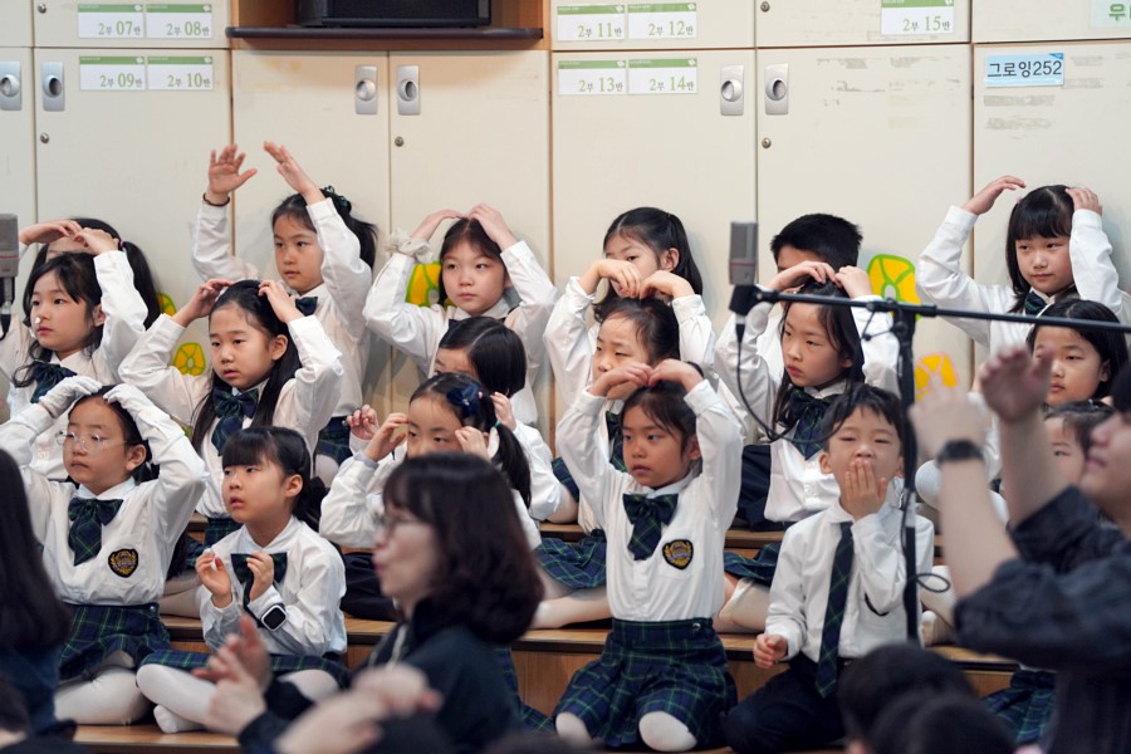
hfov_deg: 10.3
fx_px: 6283
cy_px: 377
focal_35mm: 200
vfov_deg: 6.9
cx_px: 566
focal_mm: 200
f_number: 4
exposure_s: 1/250
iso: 2000
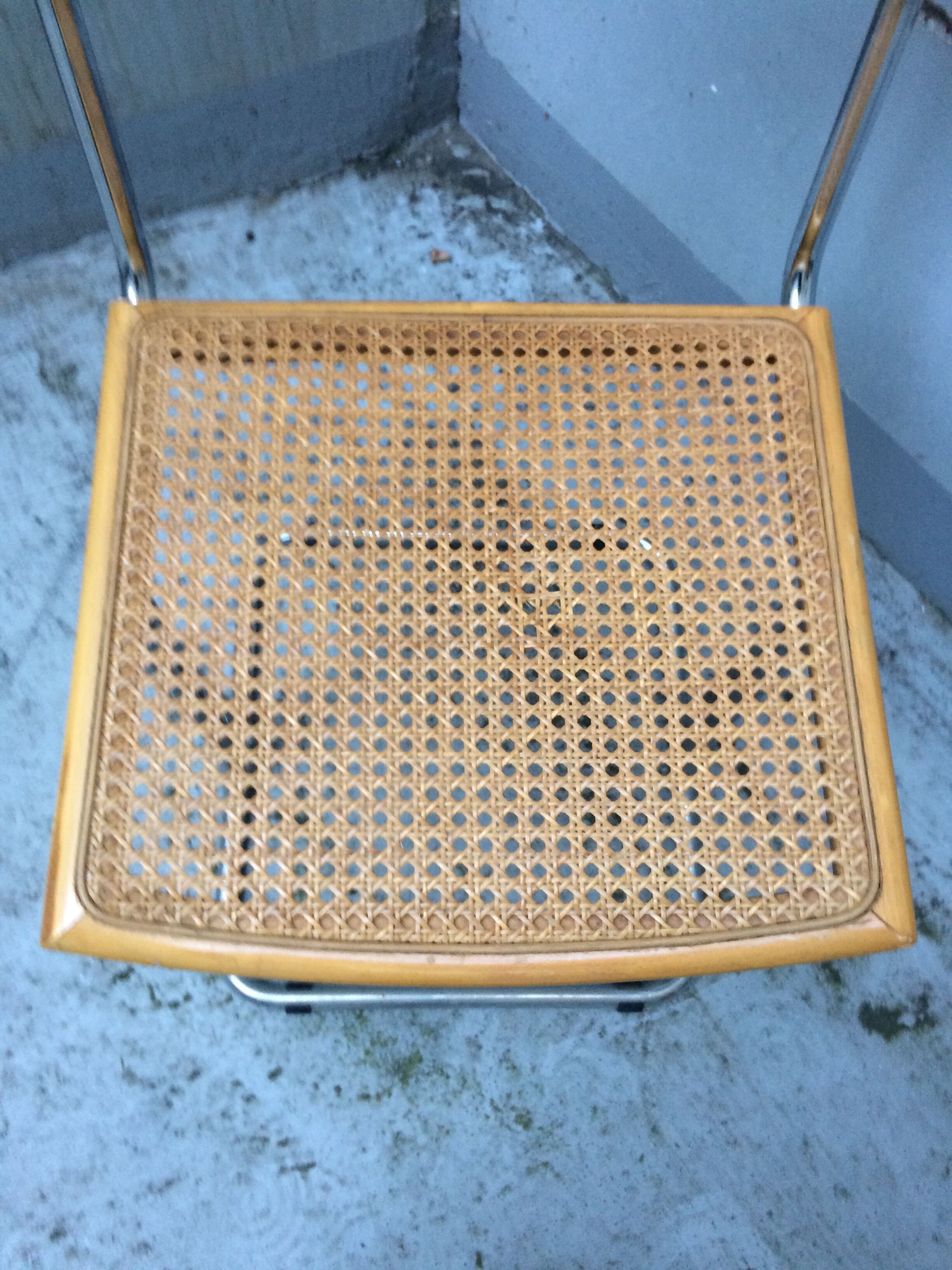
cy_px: 635
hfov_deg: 48.2
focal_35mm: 29
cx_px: 476
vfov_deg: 61.7
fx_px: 1063
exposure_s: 1/33
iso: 160
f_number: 2.2
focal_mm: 4.15
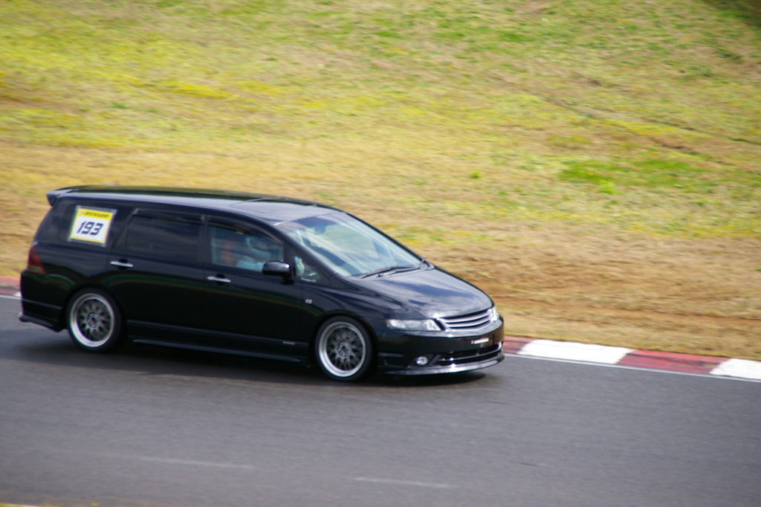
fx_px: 5705
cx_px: 380
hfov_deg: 7.6
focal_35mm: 270
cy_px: 254
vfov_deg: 5.1
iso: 200
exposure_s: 1/350
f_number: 8
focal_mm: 180
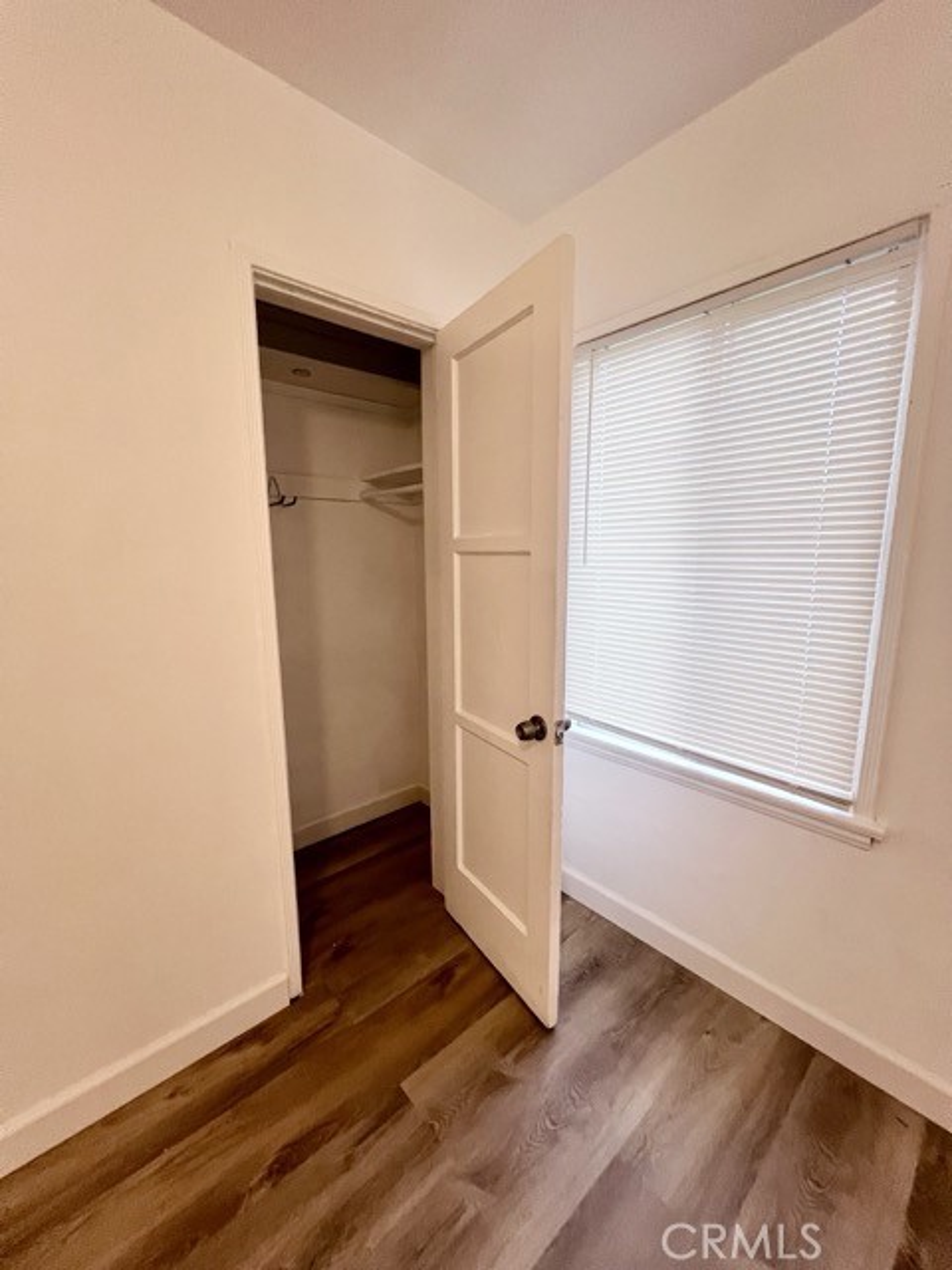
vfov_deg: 106.2
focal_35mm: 13
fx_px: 477
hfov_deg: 89.9
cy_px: 635
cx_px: 476
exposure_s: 1/60
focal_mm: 1.57
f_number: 1.8
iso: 200
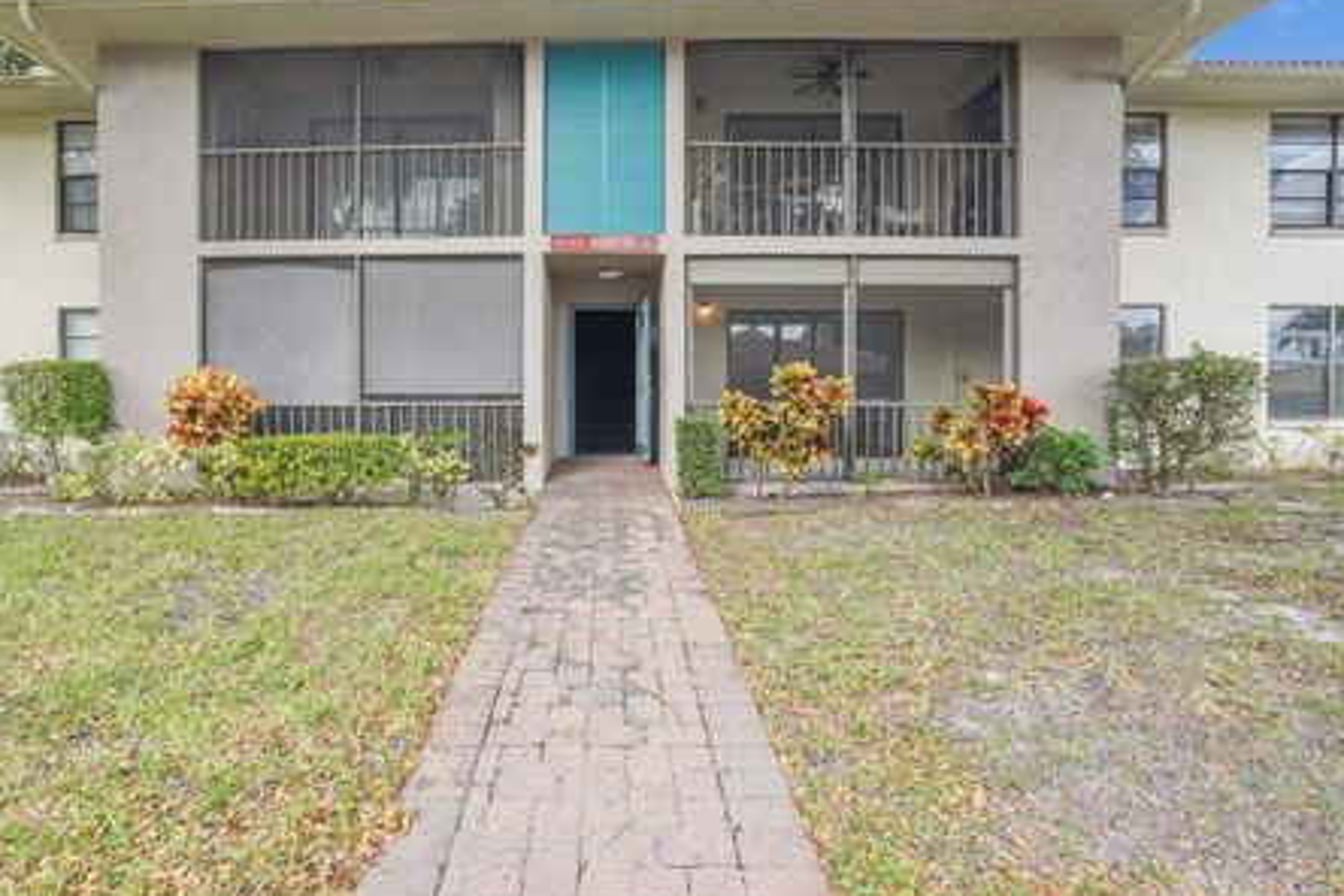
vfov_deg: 67.3
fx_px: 672
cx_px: 605
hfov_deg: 89.7
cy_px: 419
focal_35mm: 18
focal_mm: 16
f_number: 8
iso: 800
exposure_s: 1/250
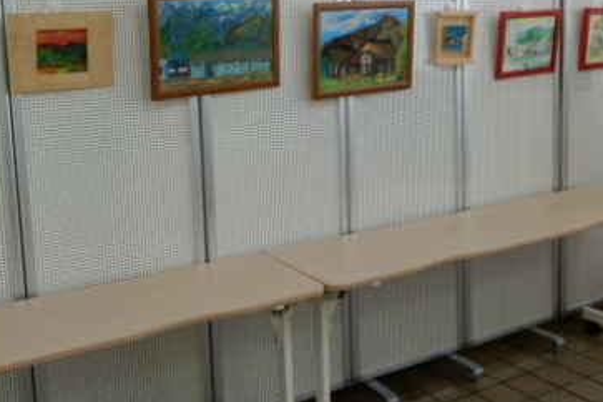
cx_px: 271
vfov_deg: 30.2
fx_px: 737
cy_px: 125
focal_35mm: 44
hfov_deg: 44.4
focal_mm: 4.3
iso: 140
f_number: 3.4
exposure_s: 1/30
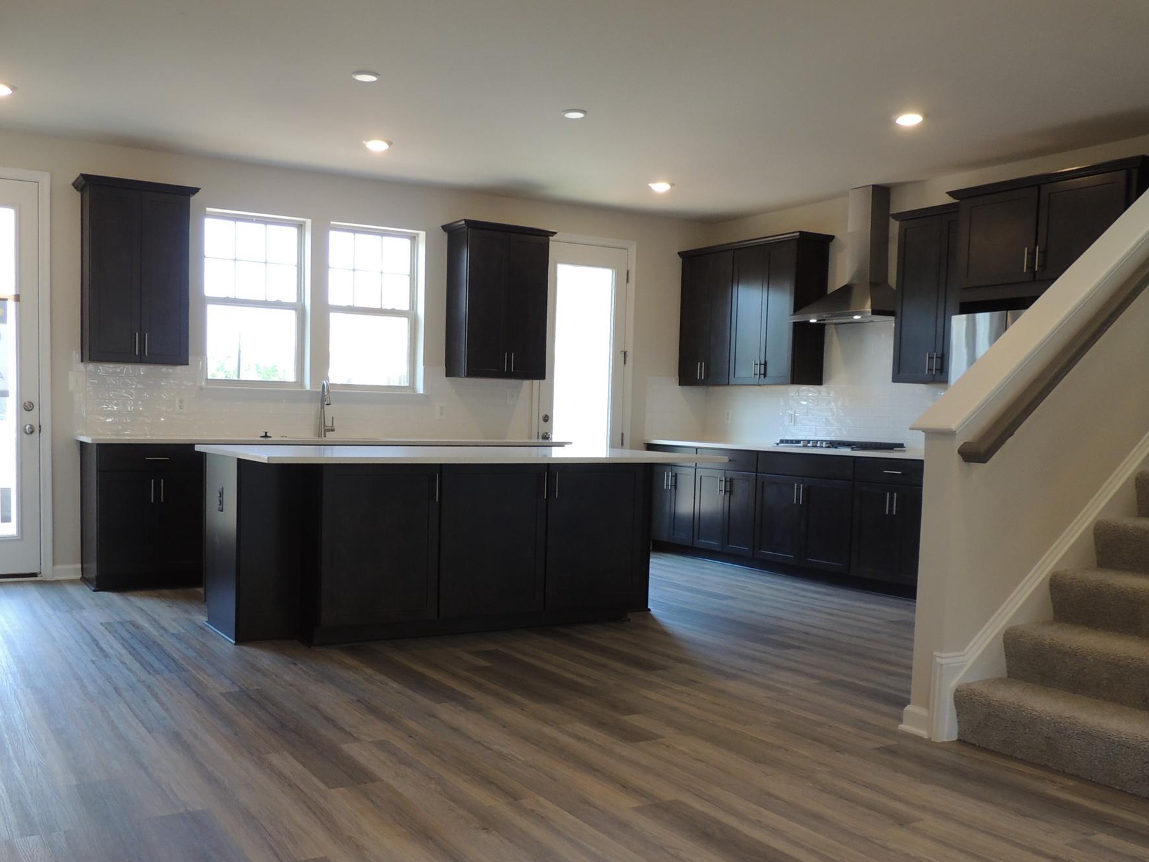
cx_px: 489
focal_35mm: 28
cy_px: 492
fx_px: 930
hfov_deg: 63.1
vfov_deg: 49.6
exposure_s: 1/30
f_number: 3
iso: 100
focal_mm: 4.3
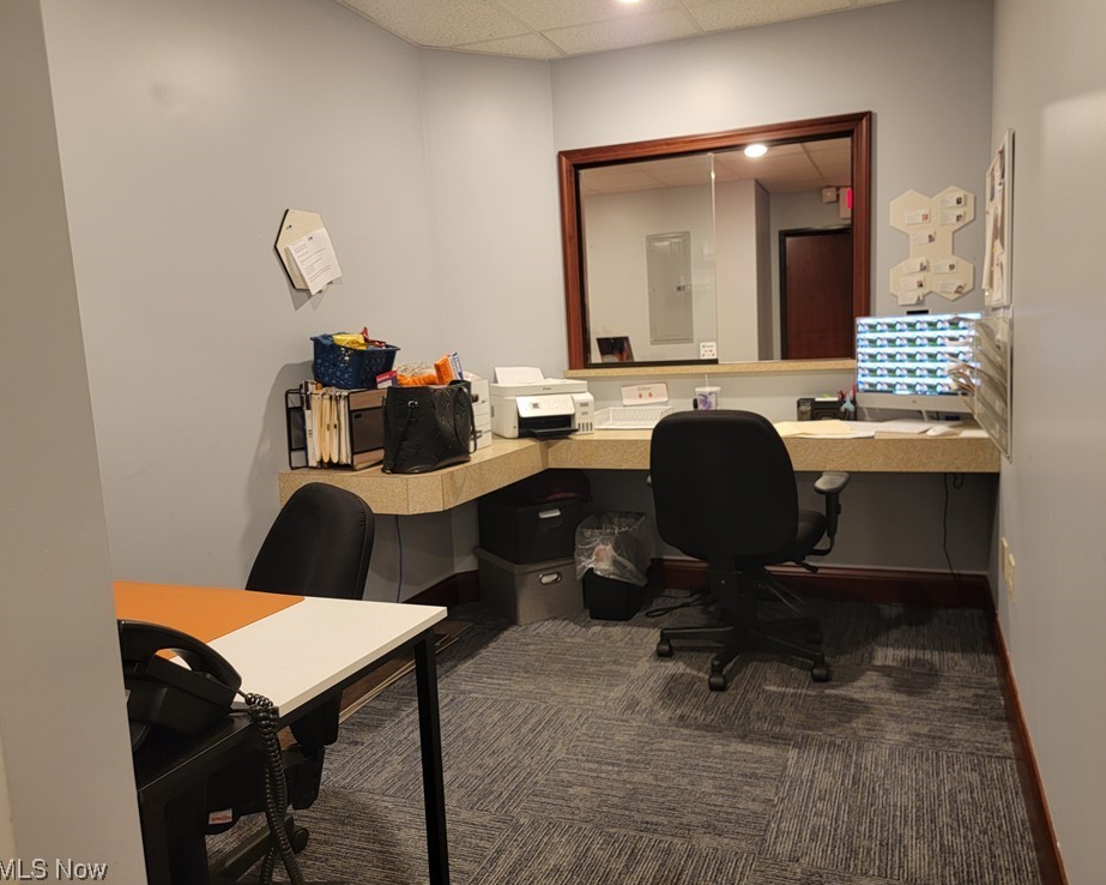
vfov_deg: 54.9
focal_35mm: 26
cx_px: 602
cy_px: 435
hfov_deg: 65.9
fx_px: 851
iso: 200
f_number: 1.8
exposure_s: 1/40
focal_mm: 6.7
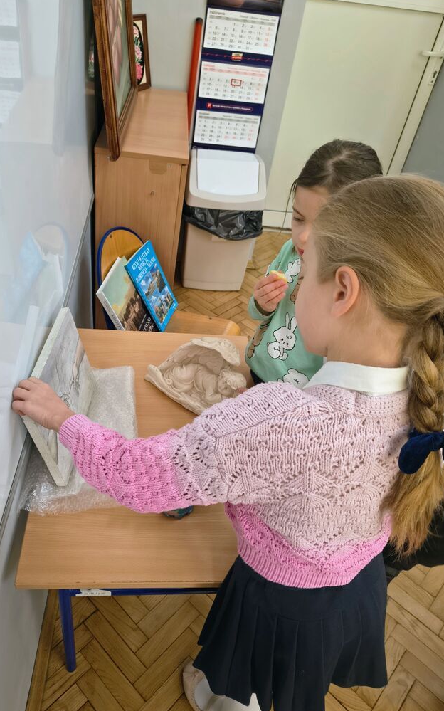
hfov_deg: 49.1
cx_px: 190
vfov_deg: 72.6
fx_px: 484
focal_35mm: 25
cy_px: 357
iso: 350
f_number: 1.8
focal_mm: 5.56
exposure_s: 1/100
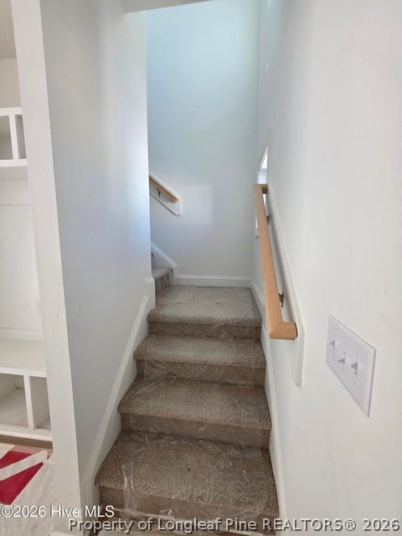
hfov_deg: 89.9
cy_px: 268
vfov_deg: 106.2
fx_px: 201
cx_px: 201
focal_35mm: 13
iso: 80
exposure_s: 1/120
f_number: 1.9
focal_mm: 2.2
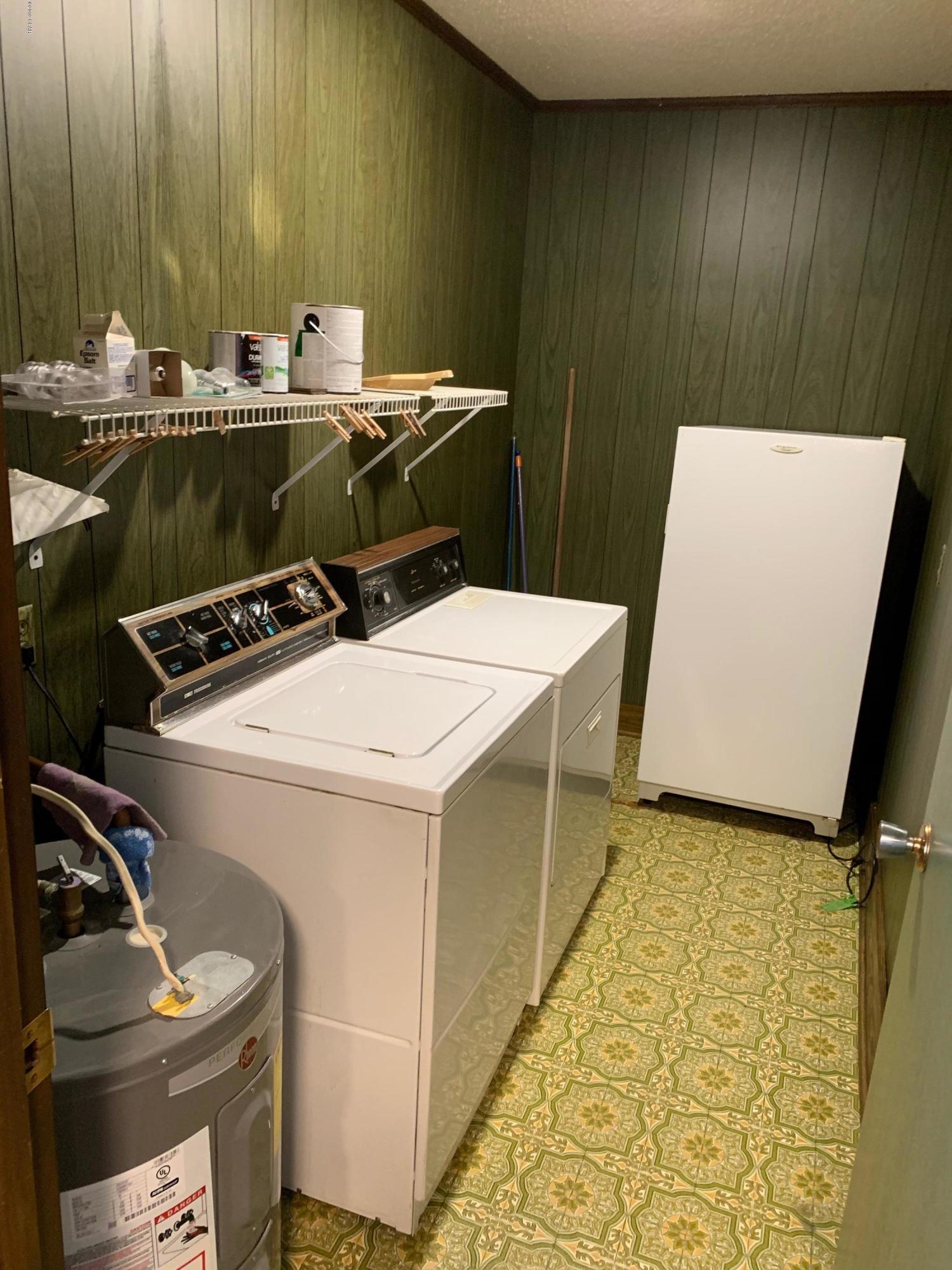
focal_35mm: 26
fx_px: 953
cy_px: 635
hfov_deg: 53.1
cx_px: 476
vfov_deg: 67.3
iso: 250
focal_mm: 4.25
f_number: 1.8
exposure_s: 1/40
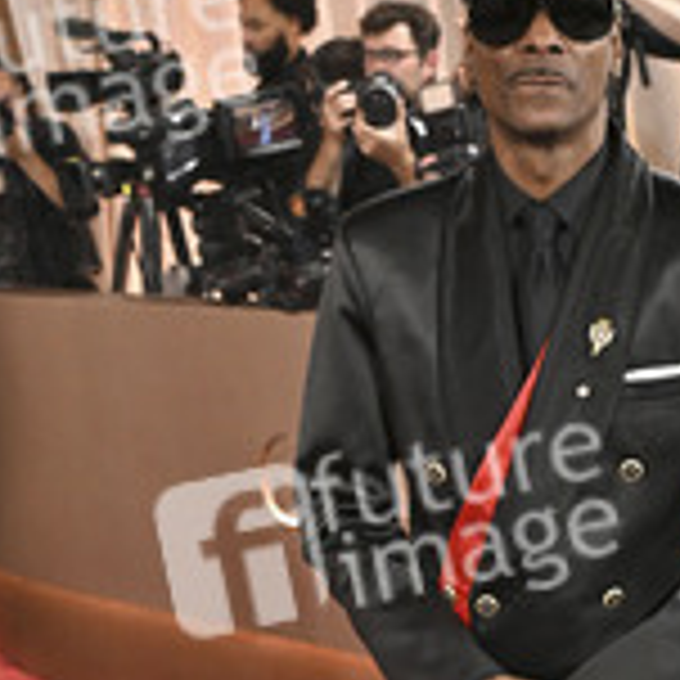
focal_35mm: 88
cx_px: 518
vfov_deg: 18.9
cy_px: 757
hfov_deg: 19.6
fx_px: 1956
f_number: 5
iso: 2500
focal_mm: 39
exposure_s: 1/320
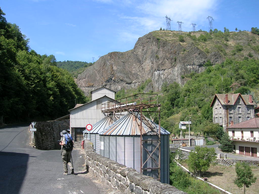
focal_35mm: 35
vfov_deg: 40.7
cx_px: 130
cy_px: 97
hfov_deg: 52.6
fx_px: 262
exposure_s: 1/282
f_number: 4.8
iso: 50
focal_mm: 5.4
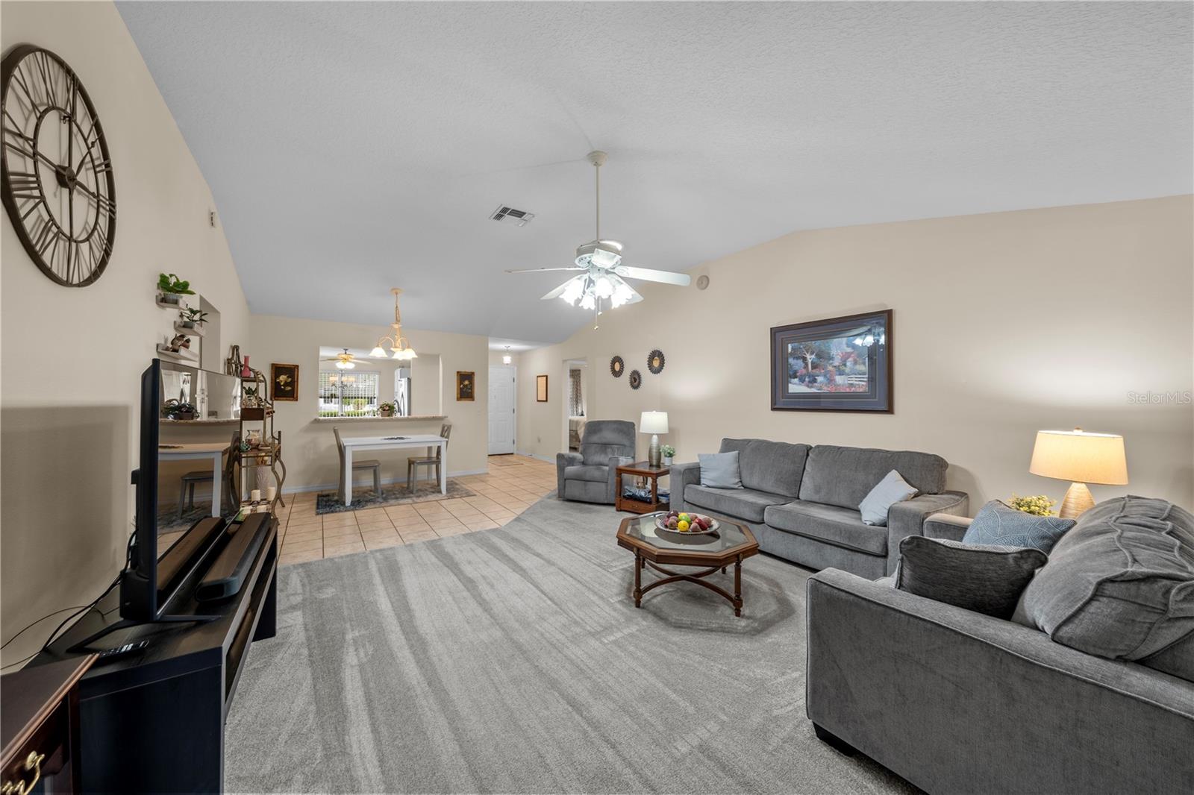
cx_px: 597
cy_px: 398
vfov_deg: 90.0
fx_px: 398
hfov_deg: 112.6
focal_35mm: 12
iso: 100
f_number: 9
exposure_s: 2.5
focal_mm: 12
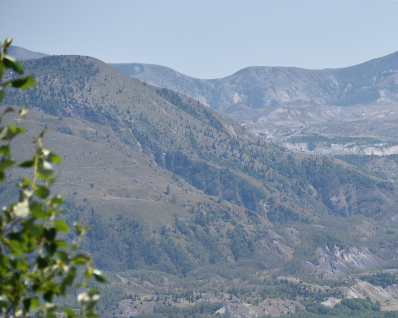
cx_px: 354
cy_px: 231
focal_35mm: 289
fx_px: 3403
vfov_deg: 5.3
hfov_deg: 6.7
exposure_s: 1/400
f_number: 6.3
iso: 100
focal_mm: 170
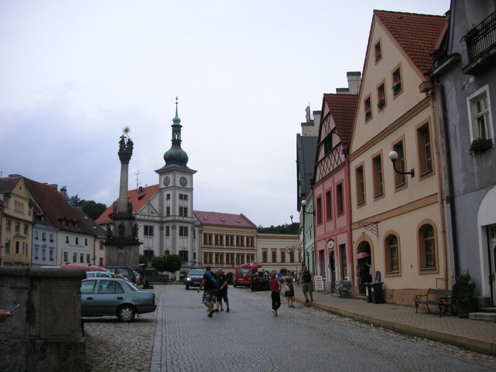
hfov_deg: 50.1
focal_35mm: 37
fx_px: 530
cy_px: 186
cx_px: 248
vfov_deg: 38.7
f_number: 6.7
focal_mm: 6.1
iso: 50
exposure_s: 1/180
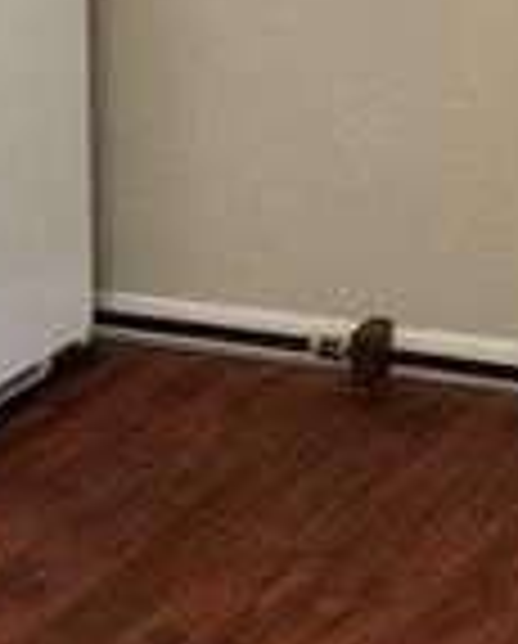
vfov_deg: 13.8
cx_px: 586
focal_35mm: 136
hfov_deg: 11.2
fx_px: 2598
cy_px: -108
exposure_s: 1/60
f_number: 1.7
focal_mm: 4.2
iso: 200
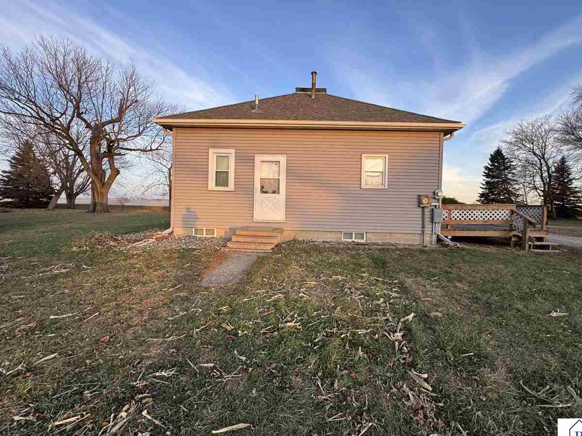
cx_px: 307
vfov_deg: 81.7
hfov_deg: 98.1
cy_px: 209
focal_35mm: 15
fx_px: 252
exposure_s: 1/133
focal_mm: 2.22
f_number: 2.2
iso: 40
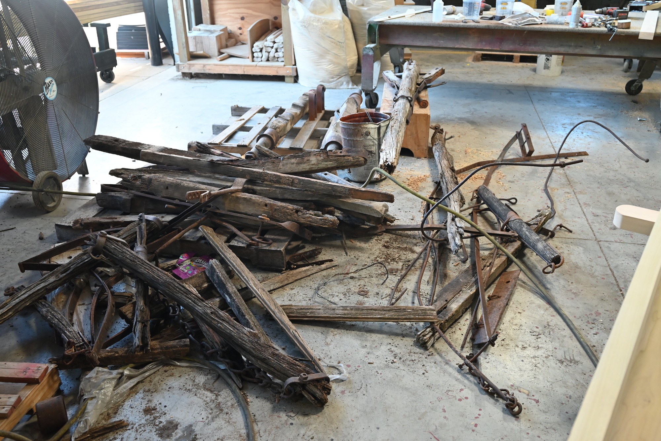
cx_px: 330
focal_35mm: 32
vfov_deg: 41.7
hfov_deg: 59.5
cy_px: 220
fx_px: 579
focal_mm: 31.5
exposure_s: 1/125
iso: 1100
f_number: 4.8
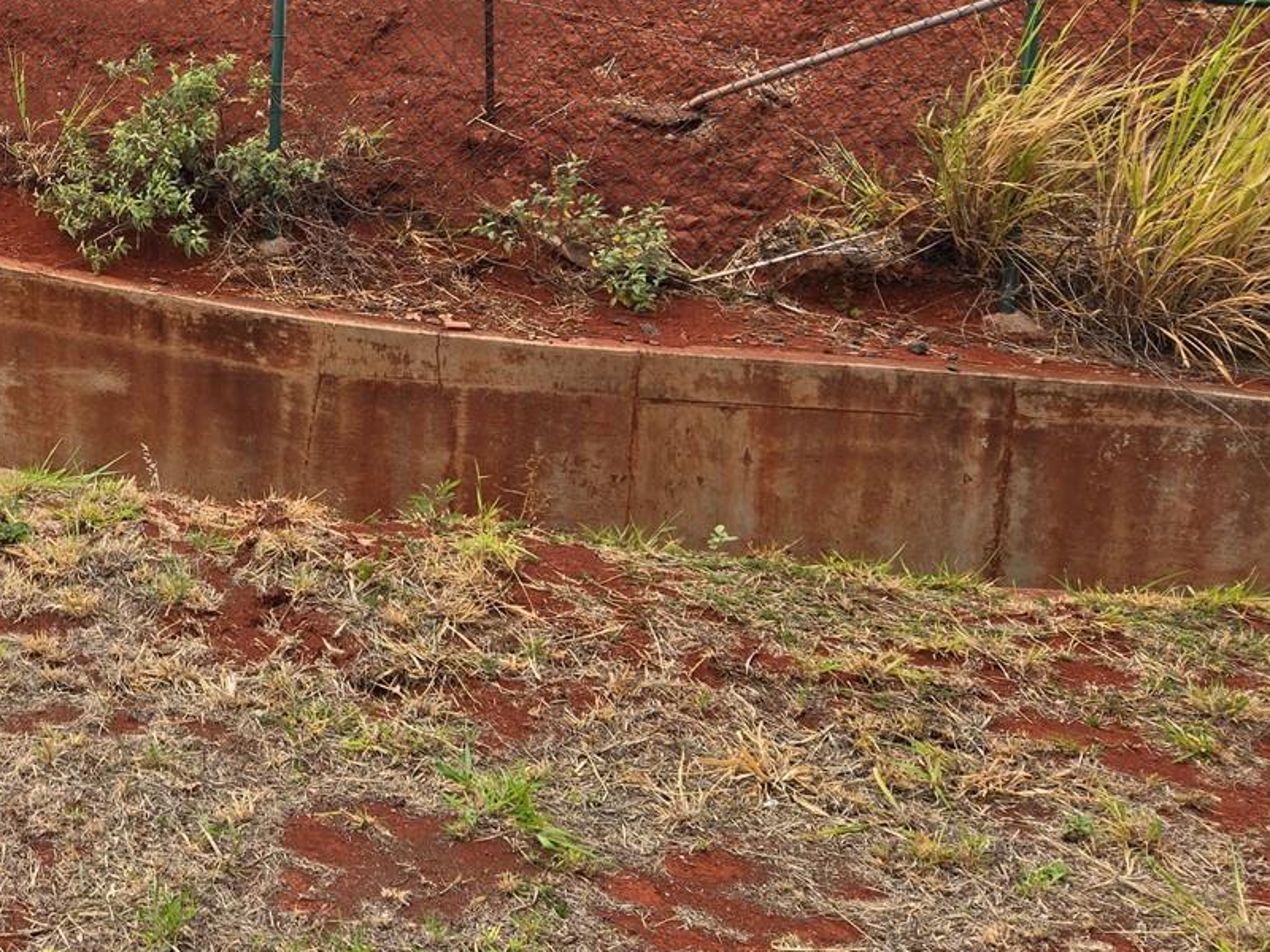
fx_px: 1688
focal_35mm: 46
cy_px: 244
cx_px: 56
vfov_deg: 31.0
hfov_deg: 37.6
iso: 25
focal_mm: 5.4
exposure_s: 1/1690
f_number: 1.8
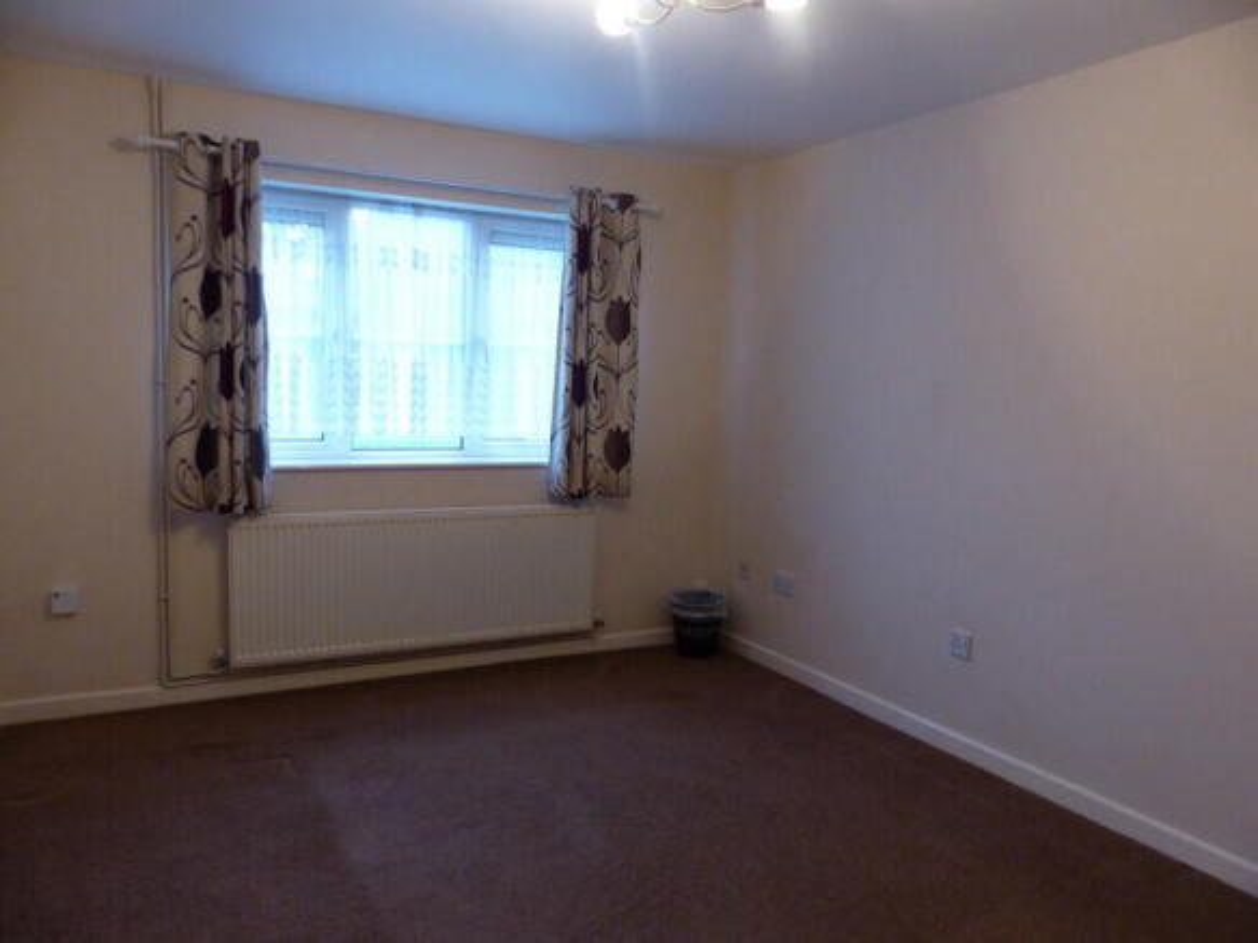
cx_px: 629
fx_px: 908
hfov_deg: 69.4
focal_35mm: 25
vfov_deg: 54.9
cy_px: 472
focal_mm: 4.5
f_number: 2.8
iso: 400
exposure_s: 1/40
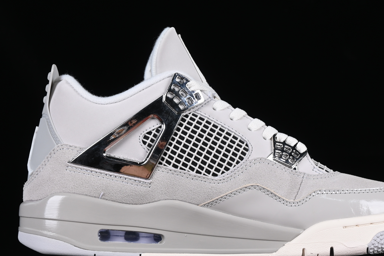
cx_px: 220
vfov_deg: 13.2
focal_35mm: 104
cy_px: 154
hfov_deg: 19.6
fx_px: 1109
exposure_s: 1/80
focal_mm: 50
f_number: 8
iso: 160
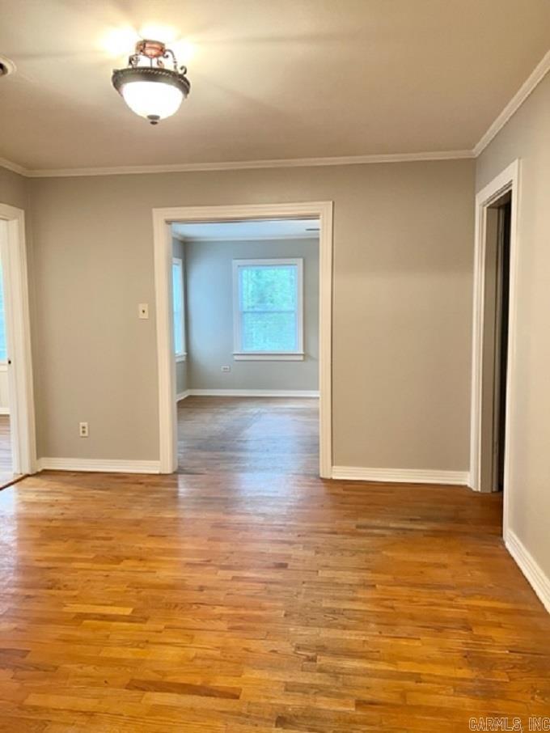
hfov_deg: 53.1
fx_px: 551
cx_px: 275
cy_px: 366
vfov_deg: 67.3
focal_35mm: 26
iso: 250
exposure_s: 1/60
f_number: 1.5
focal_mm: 5.7
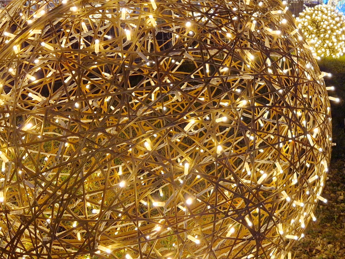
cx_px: 249
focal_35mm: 53
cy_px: 92
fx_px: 528
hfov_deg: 35.5
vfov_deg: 27.4
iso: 1000
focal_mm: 5.4
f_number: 1.8
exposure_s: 1/100
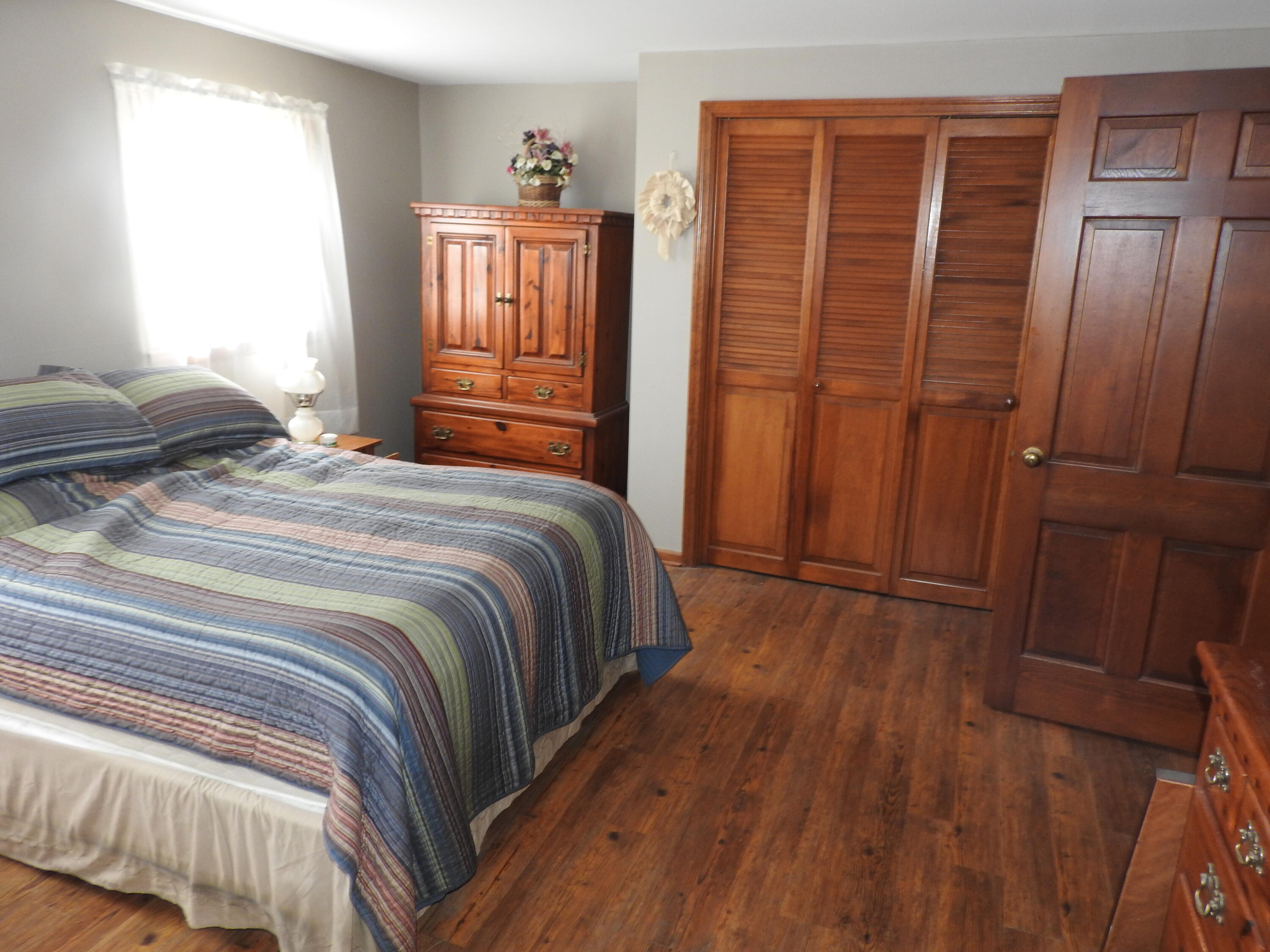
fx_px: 881
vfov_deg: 56.8
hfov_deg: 71.6
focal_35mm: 24
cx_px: 635
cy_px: 476
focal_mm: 4.3
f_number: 3.3
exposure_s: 1/30
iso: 200
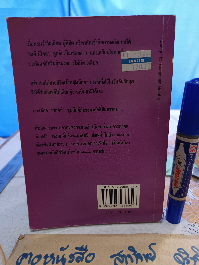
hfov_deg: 56.8
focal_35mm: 24
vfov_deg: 71.6
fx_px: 184
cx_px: 100
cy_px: 132
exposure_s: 1/50
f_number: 1.7
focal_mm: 5.31
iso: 992
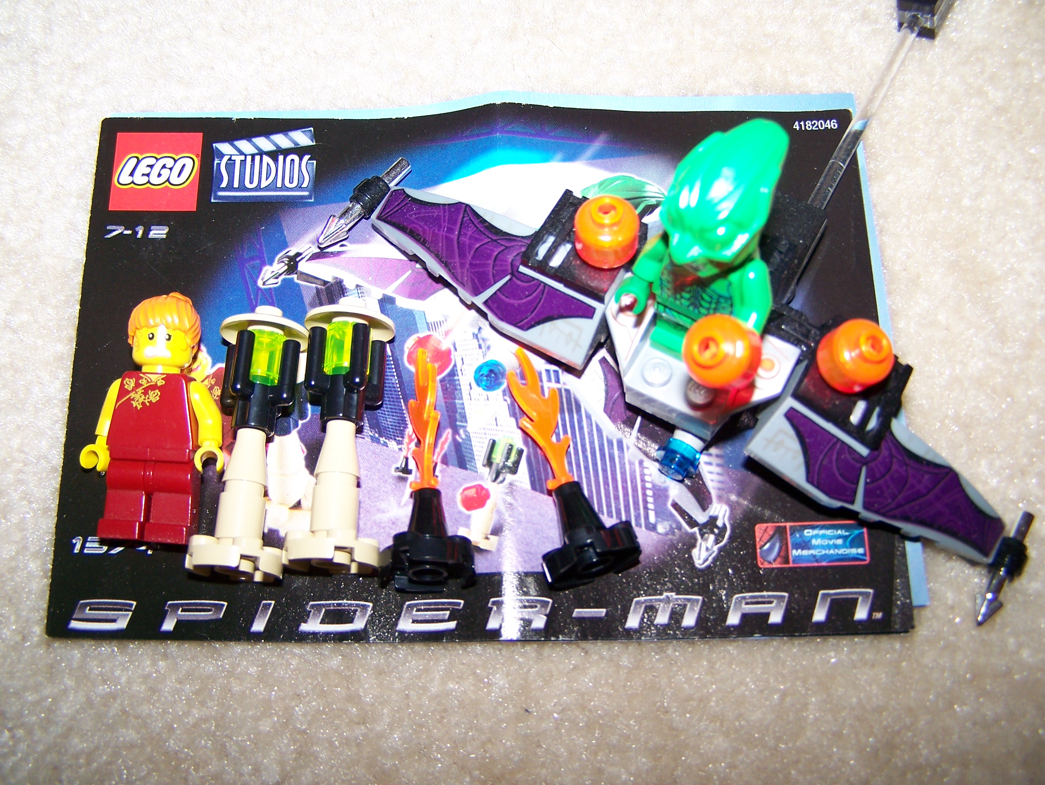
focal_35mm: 38
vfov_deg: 37.8
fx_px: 1148
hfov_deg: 48.9
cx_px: 522
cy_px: 392
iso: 80
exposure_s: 1/60
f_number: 2.8
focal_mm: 6.3
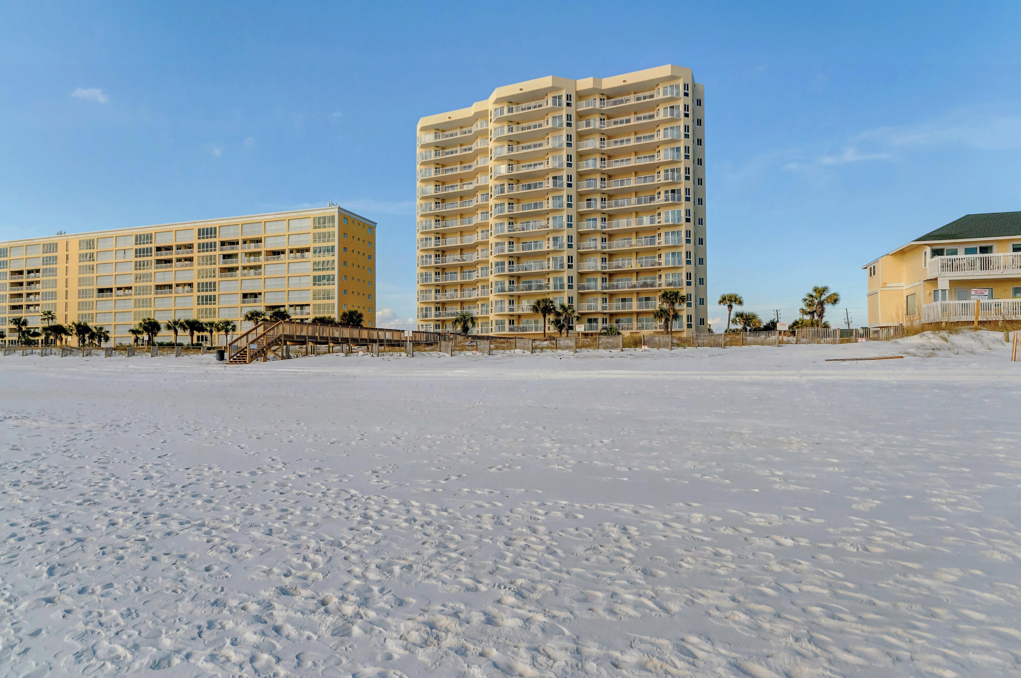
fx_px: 552
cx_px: 510
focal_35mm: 20
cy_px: 339
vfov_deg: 63.1
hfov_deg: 85.5
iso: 320
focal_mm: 13
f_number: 8
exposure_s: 1/1600
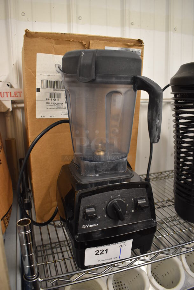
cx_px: 97
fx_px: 218
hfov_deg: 48.0
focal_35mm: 27
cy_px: 145
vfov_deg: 67.3
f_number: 3.5
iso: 1250
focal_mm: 18
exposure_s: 1/125
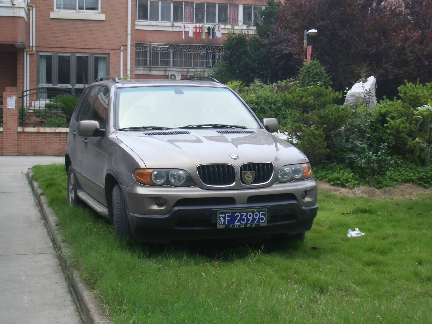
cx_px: 216
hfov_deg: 31.2
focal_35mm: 62
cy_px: 162
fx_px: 774
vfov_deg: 23.7
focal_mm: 10.2
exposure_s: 1/125
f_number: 5.6
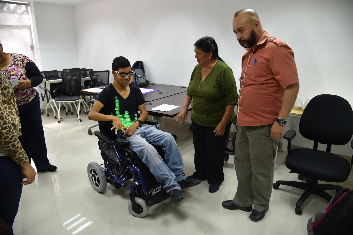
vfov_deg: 53.1
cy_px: 118
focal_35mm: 24
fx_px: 235
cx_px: 176
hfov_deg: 73.7
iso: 1000
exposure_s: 1/80
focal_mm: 24
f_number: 4.5
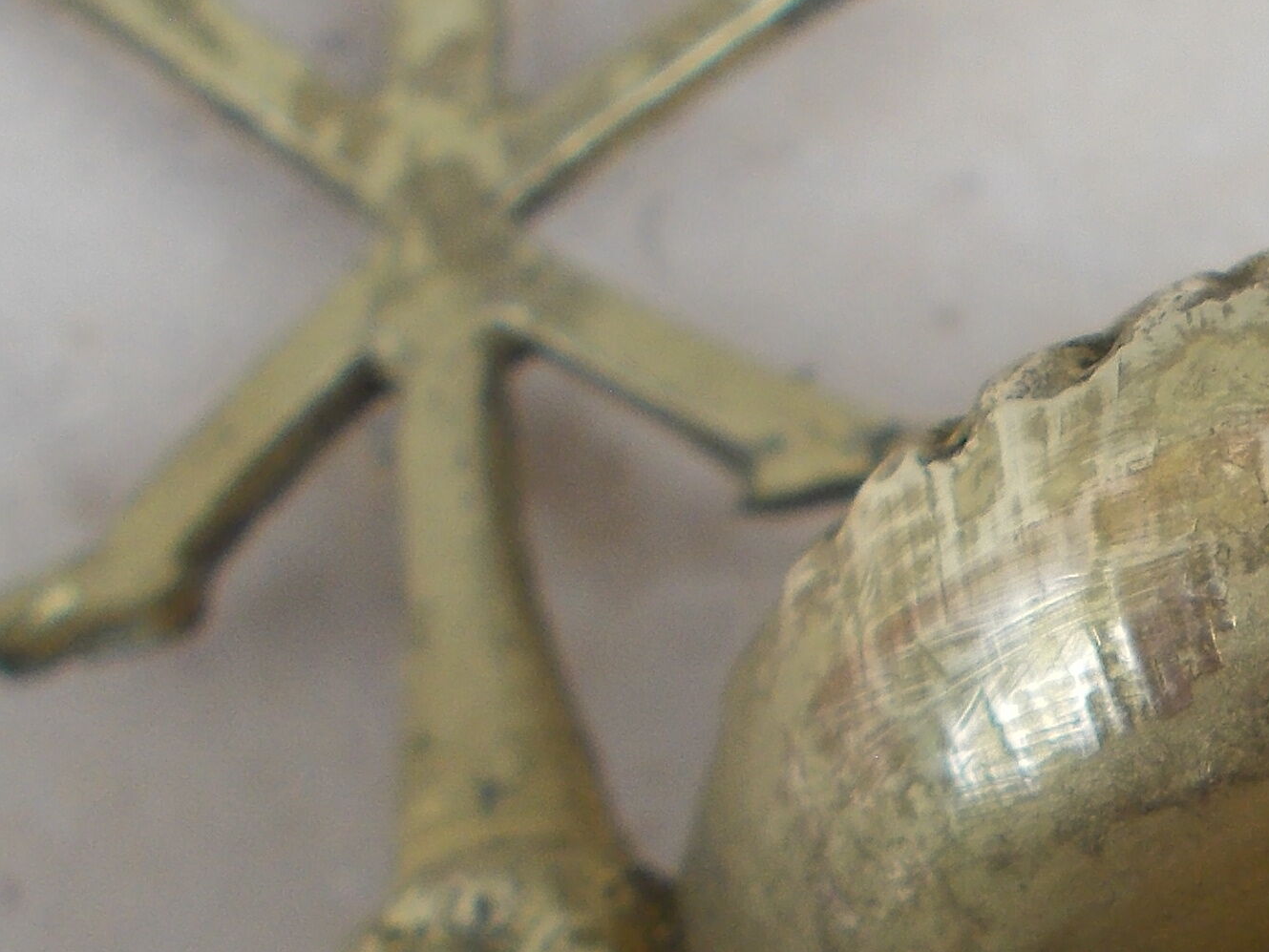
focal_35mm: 104
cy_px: 953
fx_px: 3813
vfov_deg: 14.0
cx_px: 1374
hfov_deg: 18.2
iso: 80
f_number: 3.4
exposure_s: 1/125
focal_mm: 5.3
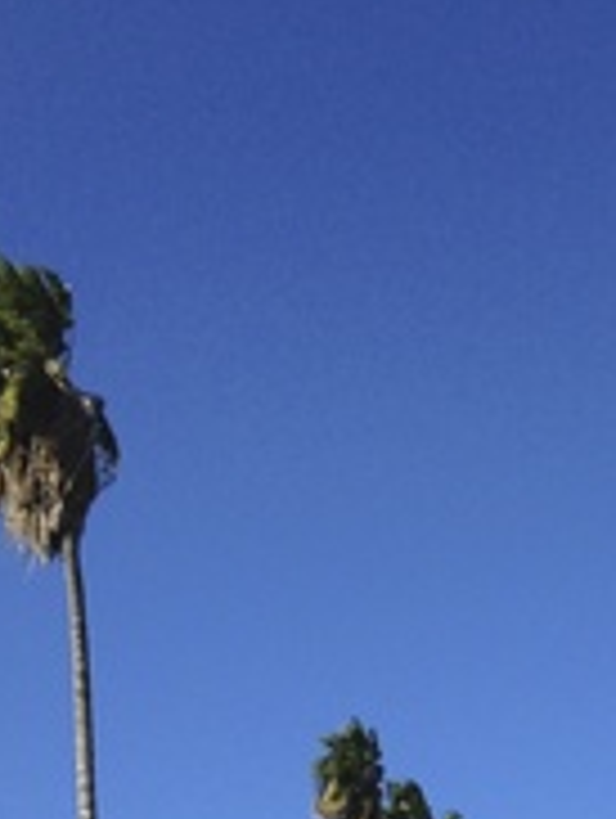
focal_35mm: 87
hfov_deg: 16.5
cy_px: 1058
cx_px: 679
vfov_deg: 20.6
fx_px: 2059
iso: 50
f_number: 2.4
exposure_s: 1/1355
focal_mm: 4.12
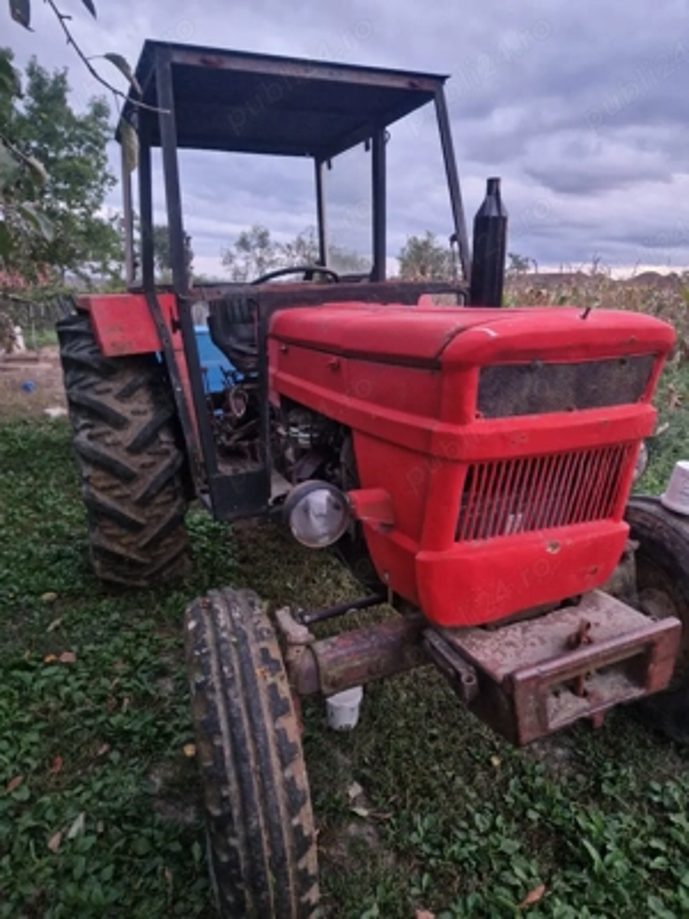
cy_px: 460
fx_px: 610
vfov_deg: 73.9
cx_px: 344
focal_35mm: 23
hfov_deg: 58.9
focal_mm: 5.4
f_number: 1.8
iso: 1250
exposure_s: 1/20
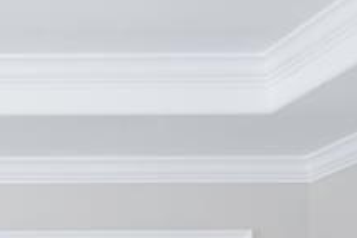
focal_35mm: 72
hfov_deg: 21.5
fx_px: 714
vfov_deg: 15.7
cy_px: 450
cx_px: -231
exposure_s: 1/125
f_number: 5.6
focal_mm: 15
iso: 400
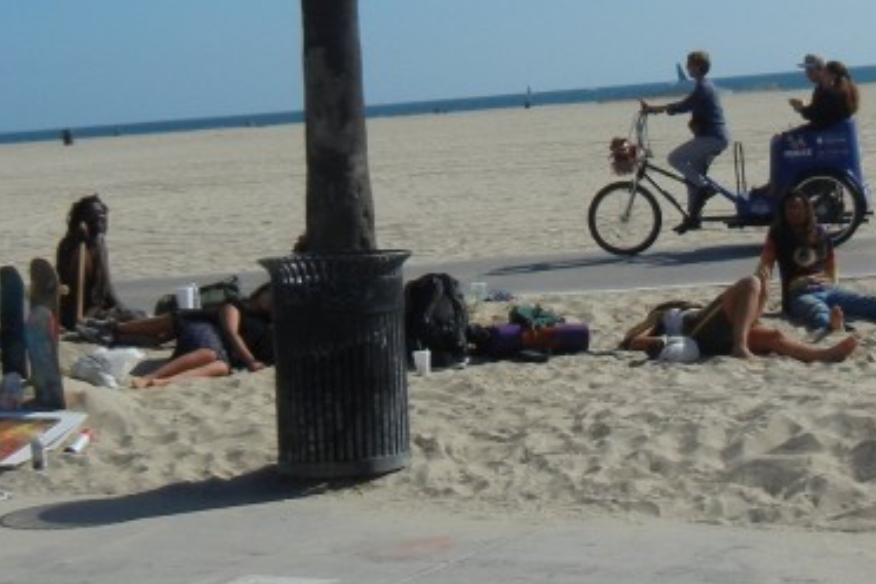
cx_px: 544
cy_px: 47
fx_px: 2093
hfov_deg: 23.6
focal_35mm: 86
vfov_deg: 15.7
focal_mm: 5.4
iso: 160
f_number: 7
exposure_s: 1/890
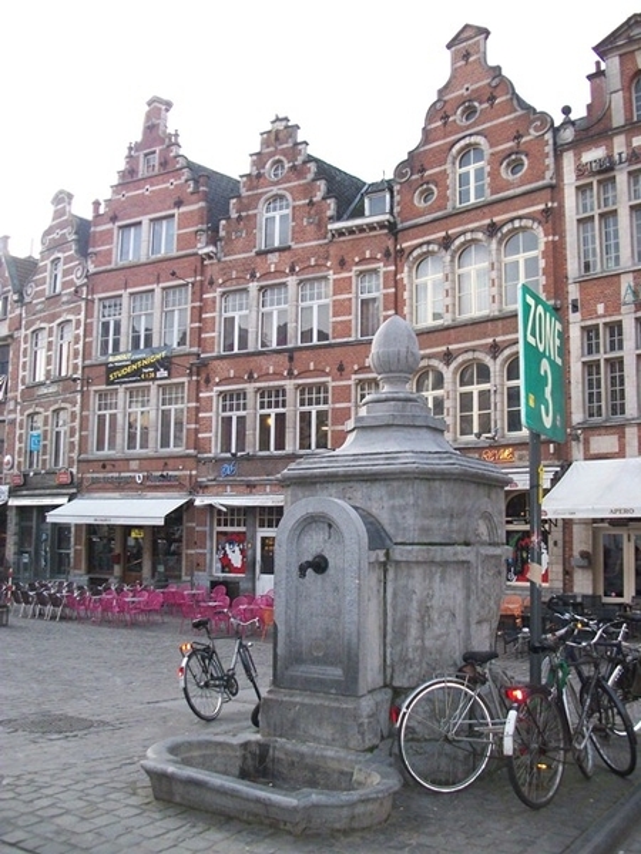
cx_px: 320
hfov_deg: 44.2
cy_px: 427
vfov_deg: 56.8
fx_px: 790
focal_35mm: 32
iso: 320
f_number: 2.9
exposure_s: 1/80
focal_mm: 5.7
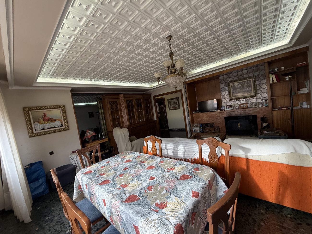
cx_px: 156
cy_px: 117
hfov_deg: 102.1
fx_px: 126
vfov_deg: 85.7
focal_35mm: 14
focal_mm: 2.22
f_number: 2.2
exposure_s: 1/100
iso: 160
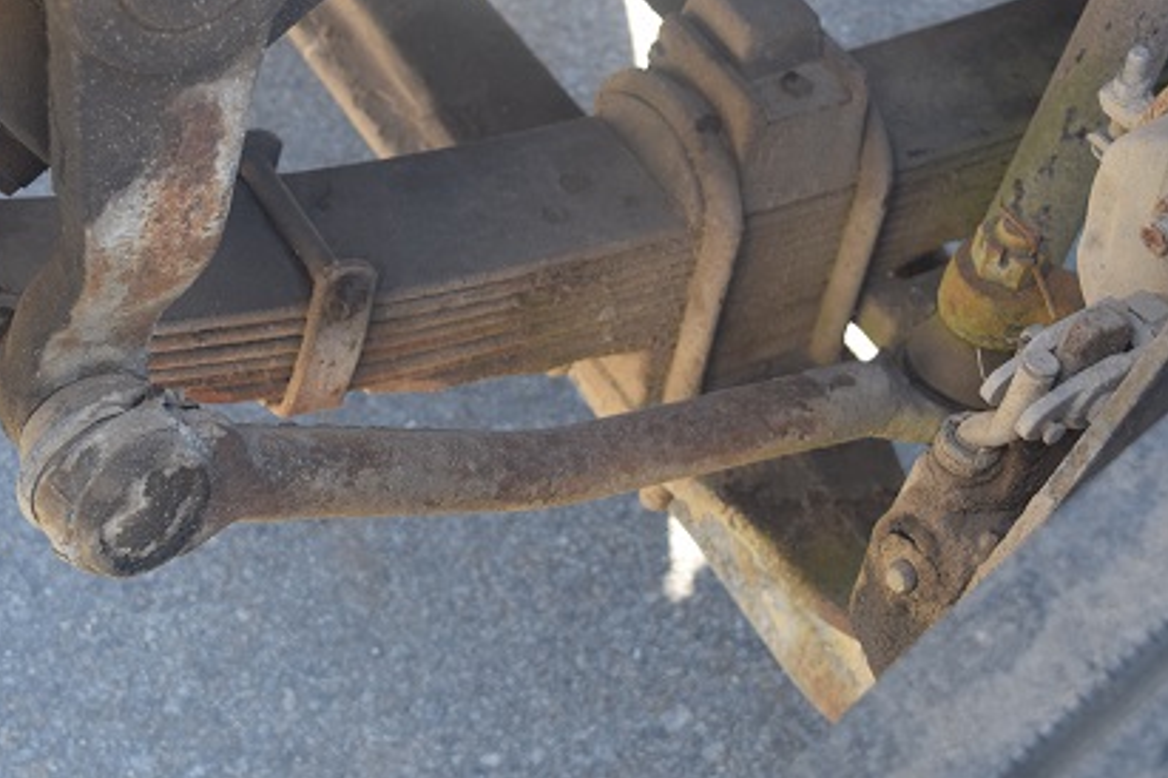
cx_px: 492
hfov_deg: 28.8
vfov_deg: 19.3
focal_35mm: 70
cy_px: 216
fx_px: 2271
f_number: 7.1
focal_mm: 32
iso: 400
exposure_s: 1/200
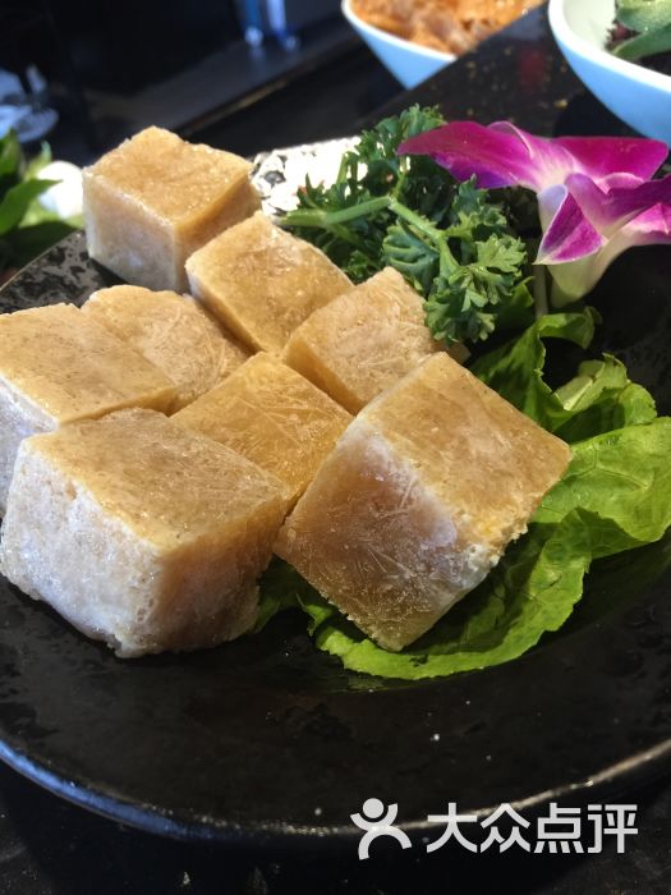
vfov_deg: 61.7
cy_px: 448
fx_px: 750
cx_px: 336
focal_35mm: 29
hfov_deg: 48.2
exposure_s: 1/33
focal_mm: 4.15
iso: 64
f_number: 2.2
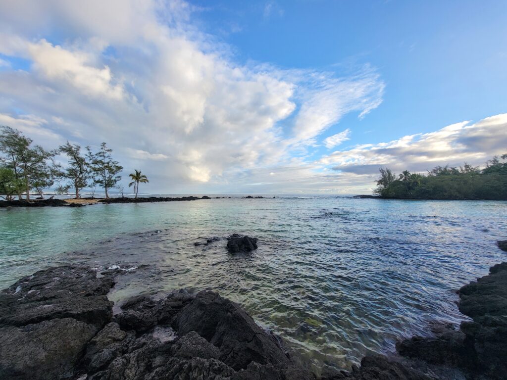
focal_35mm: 13
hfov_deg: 106.2
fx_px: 190
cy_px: 190
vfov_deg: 89.9
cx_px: 254
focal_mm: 1.74
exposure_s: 1/411
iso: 32
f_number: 2.2
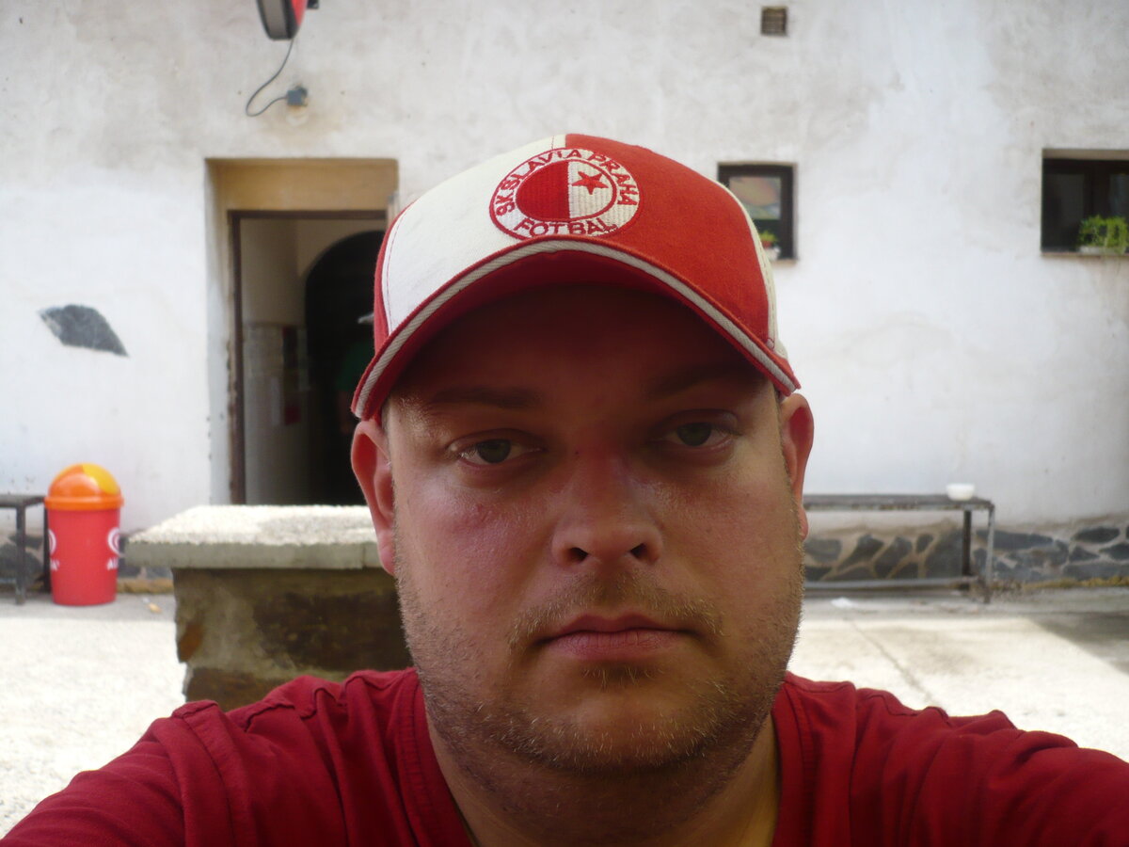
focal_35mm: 35
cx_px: 564
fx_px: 1142
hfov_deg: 52.6
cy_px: 424
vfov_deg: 40.7
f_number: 2.8
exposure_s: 1/320
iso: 100
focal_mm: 5.8
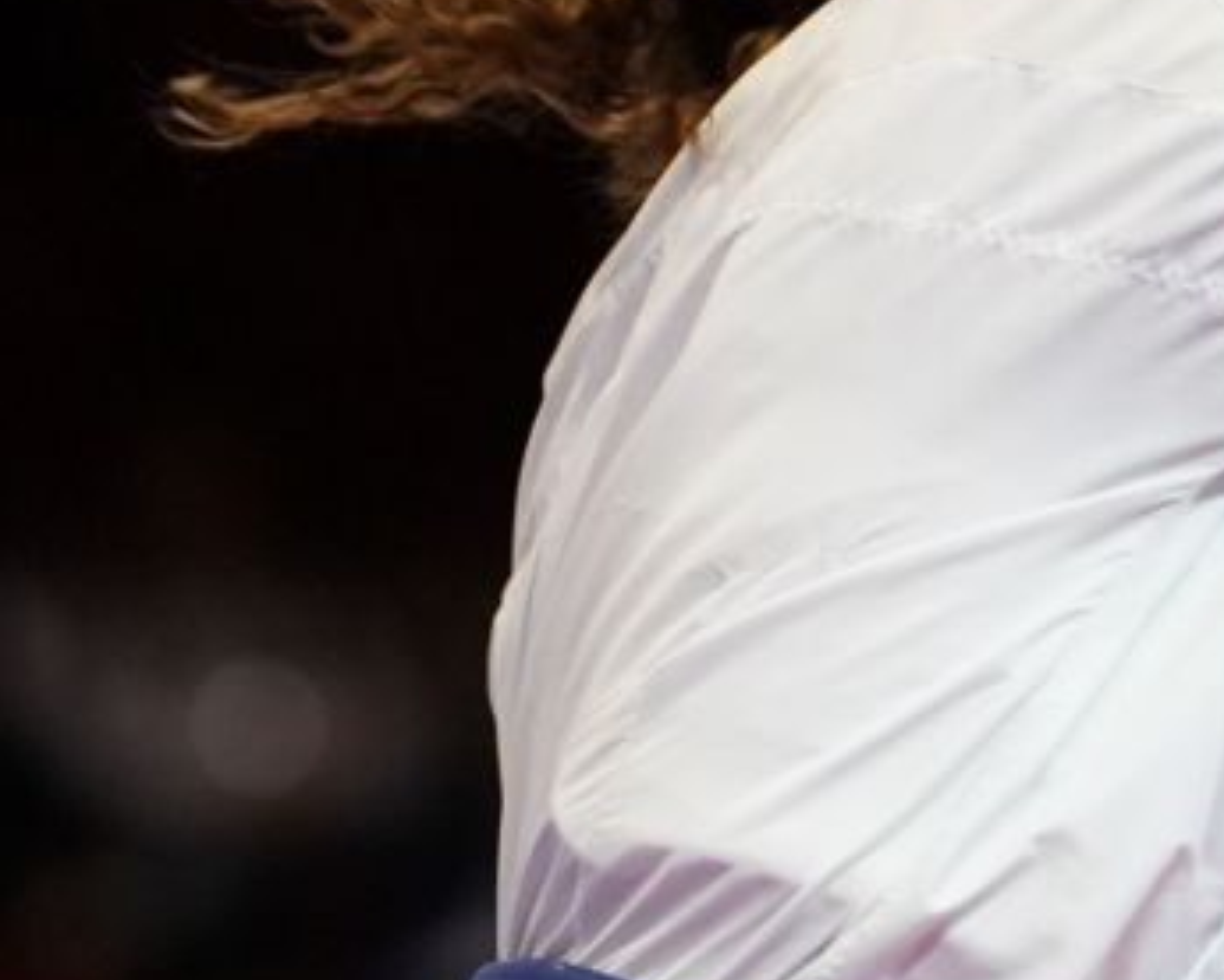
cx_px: 720
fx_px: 30828
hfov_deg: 2.3
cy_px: 543
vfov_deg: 1.8
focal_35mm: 851
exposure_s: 1/1000
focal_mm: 174
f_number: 2.8
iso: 3200
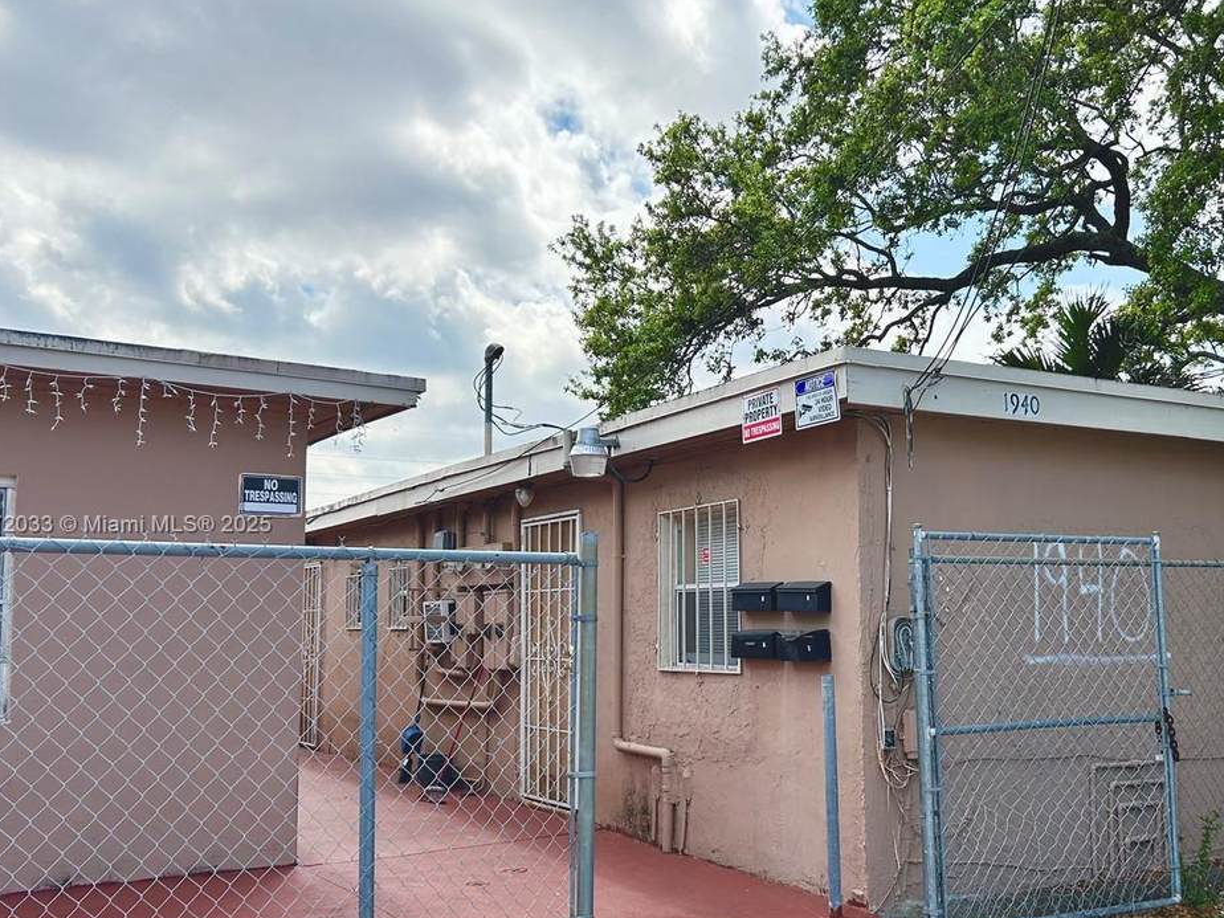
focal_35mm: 36
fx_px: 1273
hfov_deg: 50.7
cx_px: 780
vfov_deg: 39.6
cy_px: 526
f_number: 1.5
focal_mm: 5.7
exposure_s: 1/3077
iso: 50
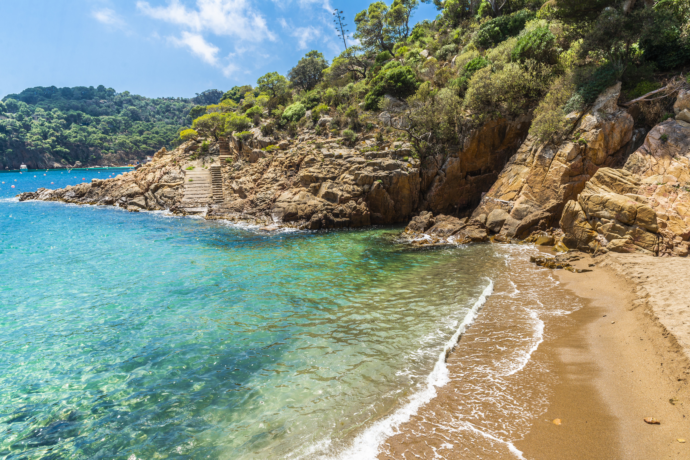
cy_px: 230
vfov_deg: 53.2
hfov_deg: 73.7
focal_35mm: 24
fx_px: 460
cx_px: 345
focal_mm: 24
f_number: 8
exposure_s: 1/200
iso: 100
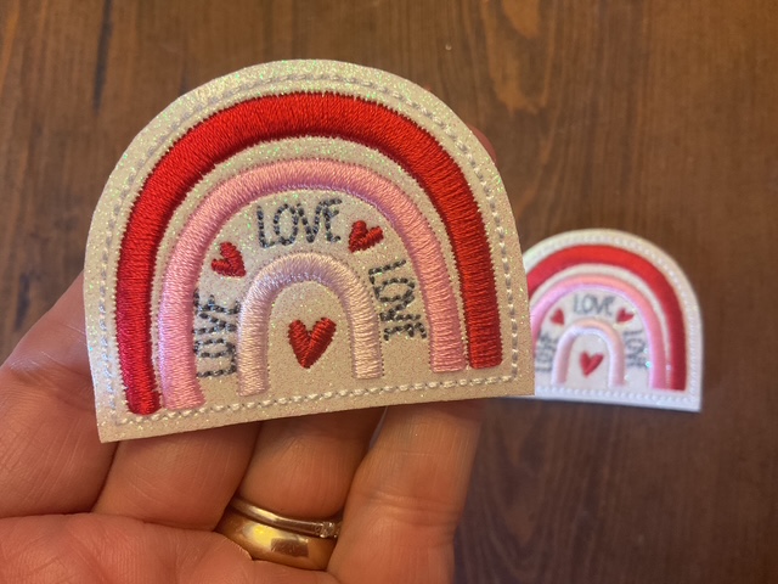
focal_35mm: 29
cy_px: 292
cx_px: 389
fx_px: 652
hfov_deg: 61.7
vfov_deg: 48.2
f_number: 1.8
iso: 160
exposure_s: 1/60
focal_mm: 3
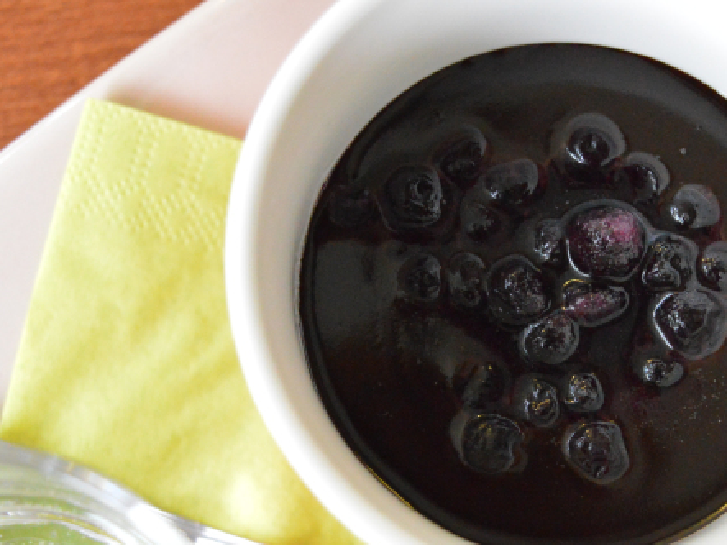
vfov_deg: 18.0
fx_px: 1722
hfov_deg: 23.7
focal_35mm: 82
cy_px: 329
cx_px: 482
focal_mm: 36
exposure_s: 1/50
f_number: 4.8
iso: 6400
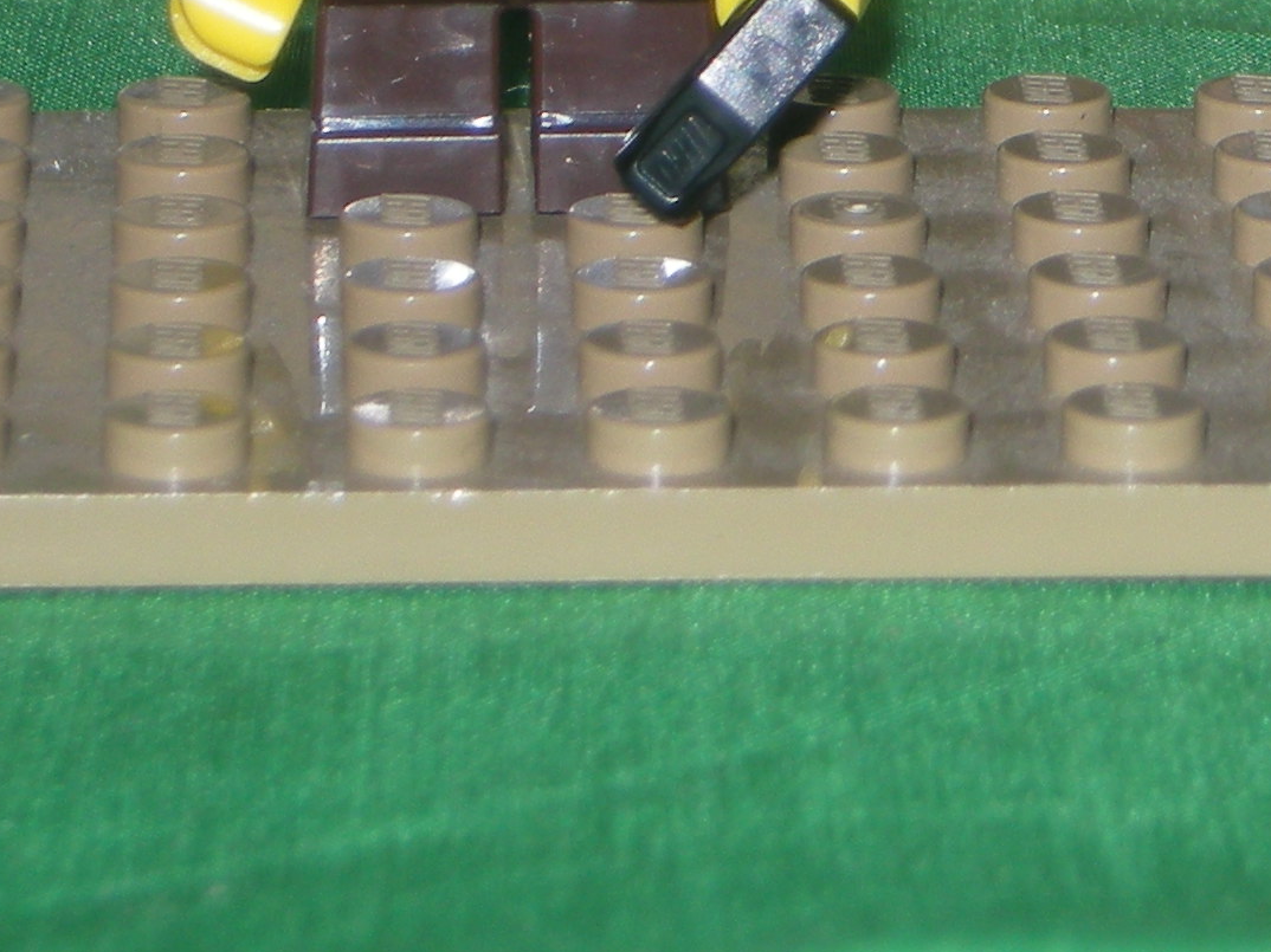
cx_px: 1401
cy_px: -375
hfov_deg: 6.4
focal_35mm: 310
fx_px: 11380
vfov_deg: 4.8
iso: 64
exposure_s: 1/120
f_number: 5.6
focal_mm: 17
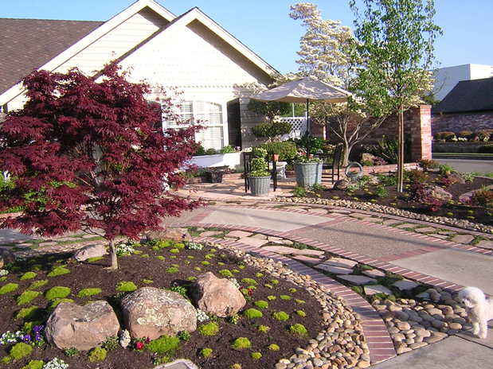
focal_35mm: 36
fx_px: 513
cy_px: 184
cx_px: 246
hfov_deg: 51.4
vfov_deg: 39.6
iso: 100
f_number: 5.2
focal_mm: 4.7
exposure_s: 1/179
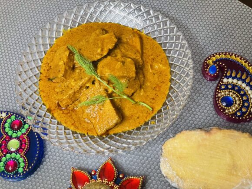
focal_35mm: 52
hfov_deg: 36.8
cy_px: 94
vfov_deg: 28.0
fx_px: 379
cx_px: 126
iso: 800
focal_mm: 6
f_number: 2
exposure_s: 1/50
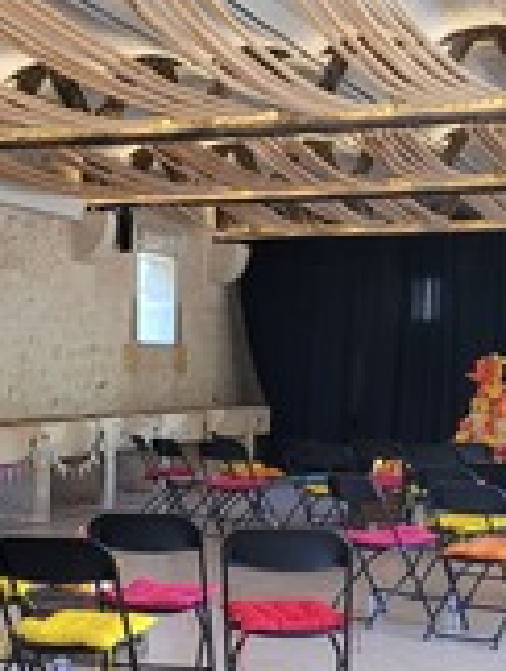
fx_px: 1497
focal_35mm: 77
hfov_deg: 18.9
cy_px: 634
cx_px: 75
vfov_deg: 24.4
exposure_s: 1/100
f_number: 1.8
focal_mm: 5.4
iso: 200
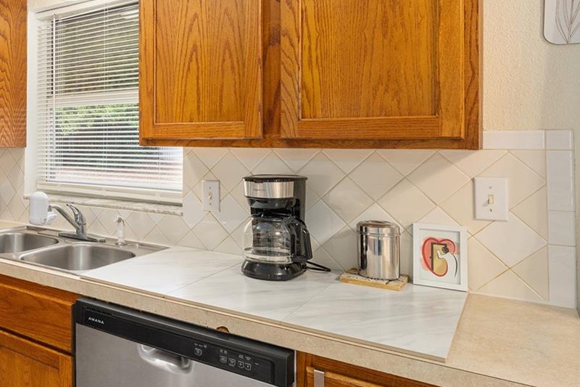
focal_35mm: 32
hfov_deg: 52.4
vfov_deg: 40.8
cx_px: 70
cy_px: 147
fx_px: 515
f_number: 8
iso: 400
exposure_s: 1/8
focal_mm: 16
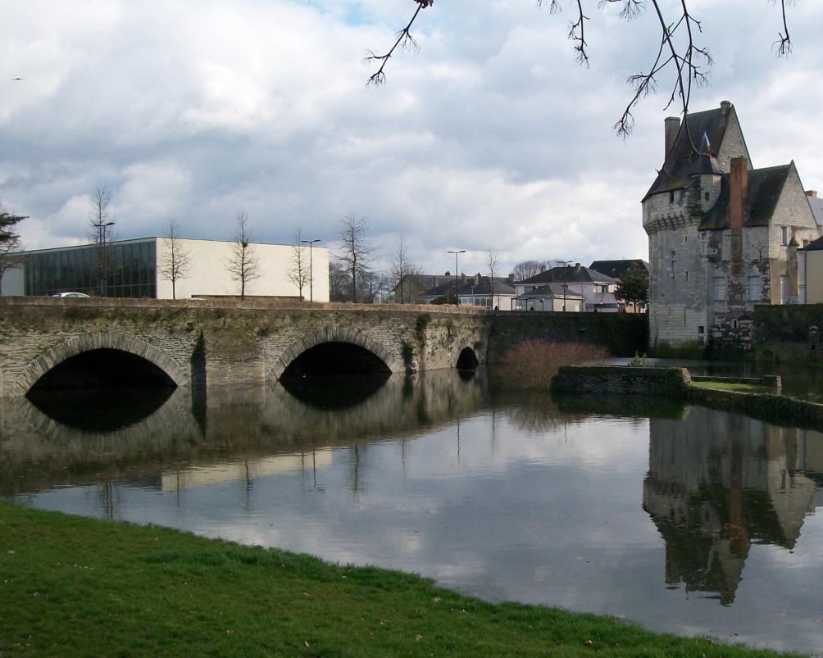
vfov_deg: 35.6
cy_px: 366
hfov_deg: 43.7
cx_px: 484
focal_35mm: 42
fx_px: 1023
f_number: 4.8
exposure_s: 1/320
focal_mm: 6
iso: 80
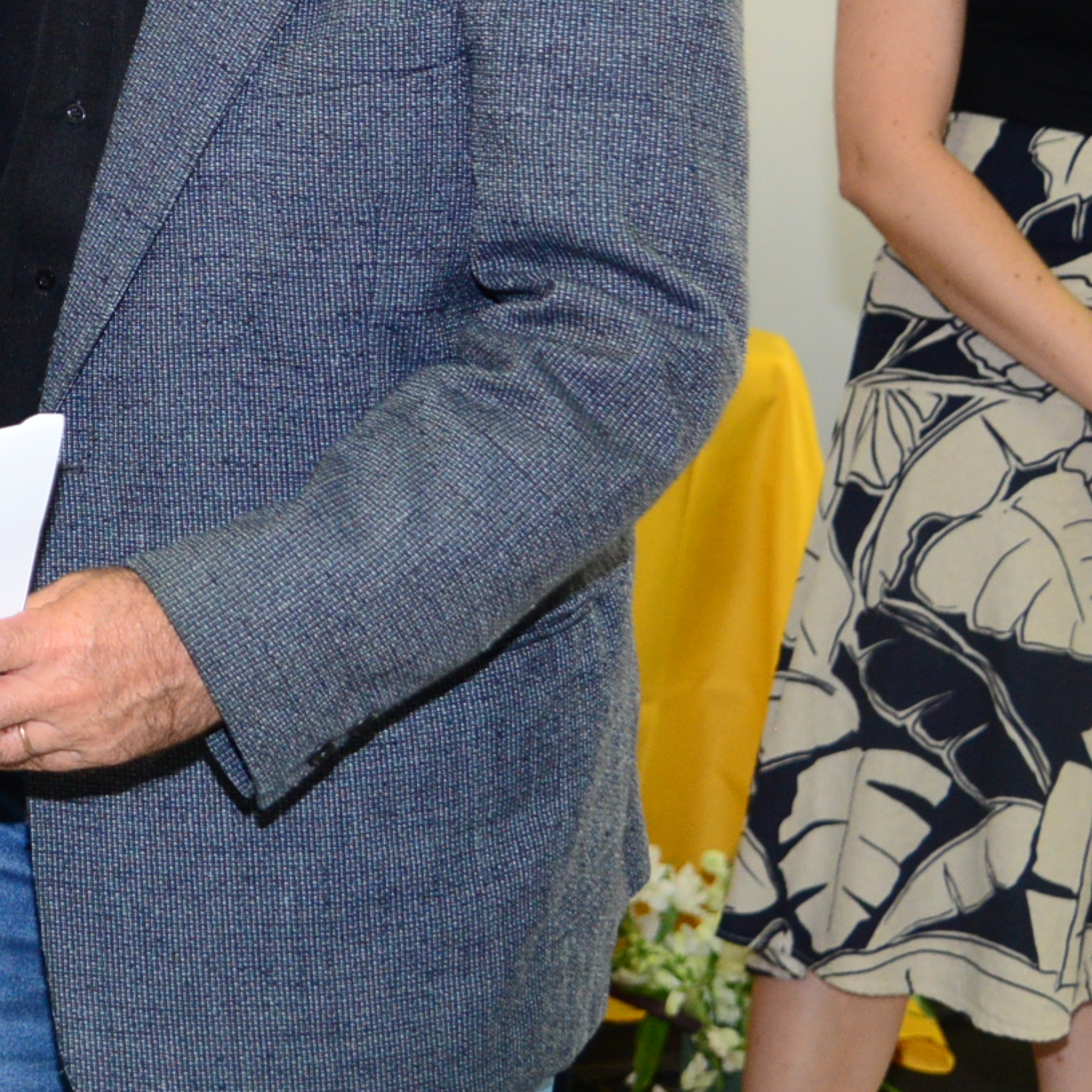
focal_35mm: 119
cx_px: -257
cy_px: -94
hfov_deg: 14.2
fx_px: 4247
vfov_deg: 14.3
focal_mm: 38
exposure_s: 1/125
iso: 1600
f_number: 4.5
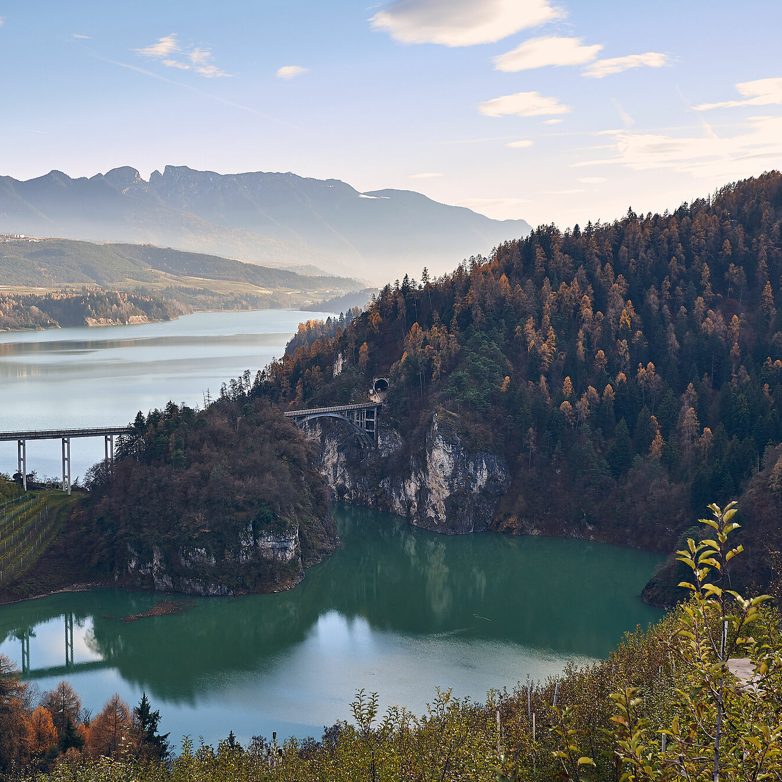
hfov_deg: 31.1
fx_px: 1406
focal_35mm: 55
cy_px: 415
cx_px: 354
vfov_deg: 31.1
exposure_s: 1/200
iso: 200
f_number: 5.6
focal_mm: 24.9
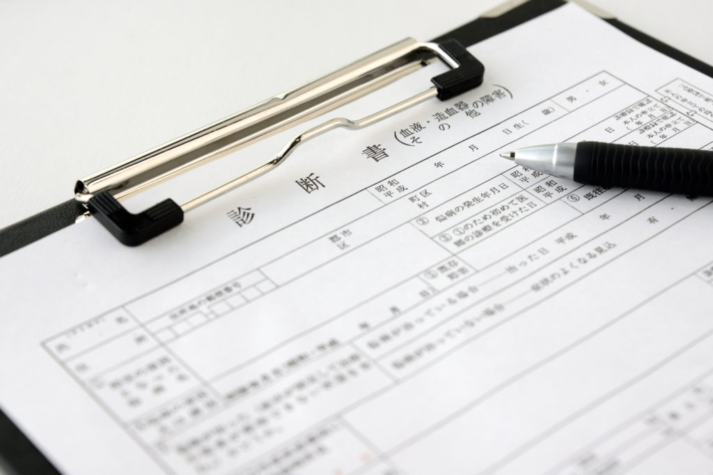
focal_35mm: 85
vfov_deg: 16.1
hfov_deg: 23.9
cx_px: 356
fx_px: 1684
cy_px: 238
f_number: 8
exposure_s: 1/125
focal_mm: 85
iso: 500
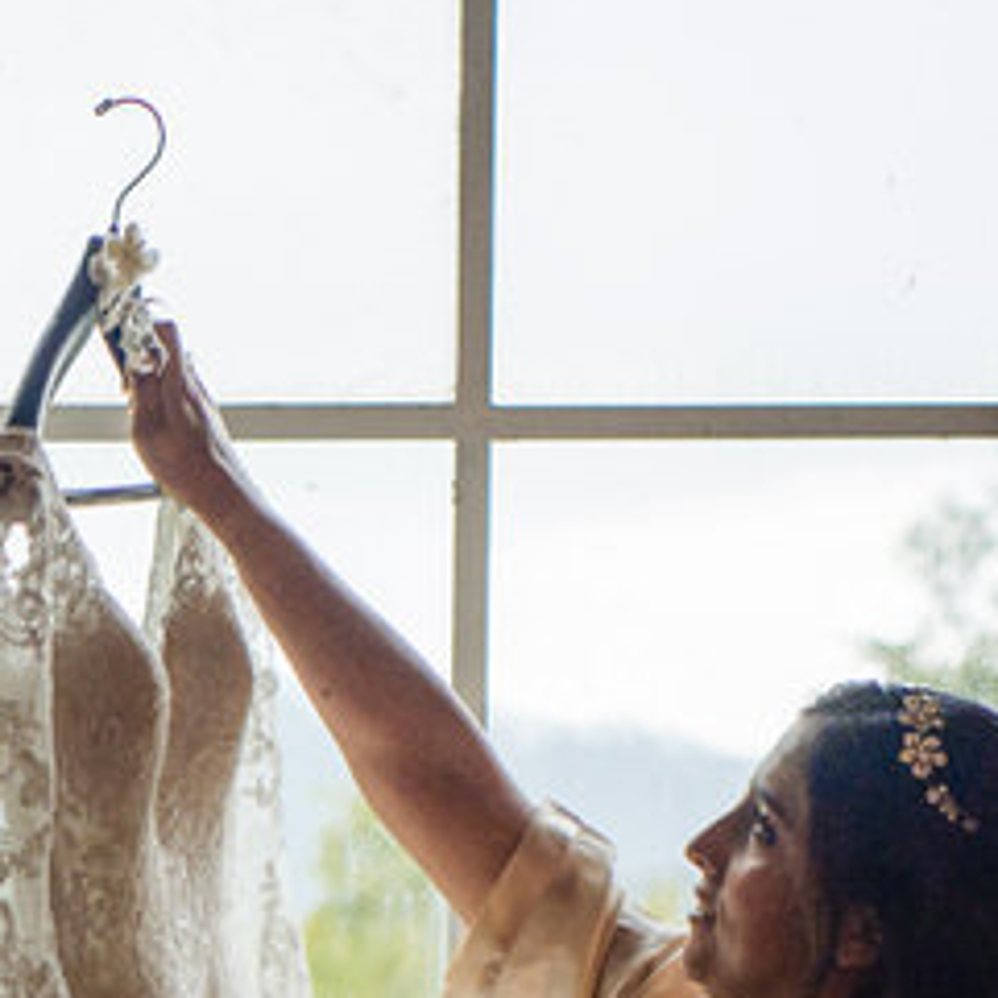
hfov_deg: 8.1
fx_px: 6915
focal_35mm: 212
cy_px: 1609
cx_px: -576
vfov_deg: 8.0
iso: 640
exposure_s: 1/160
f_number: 3.5
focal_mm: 50
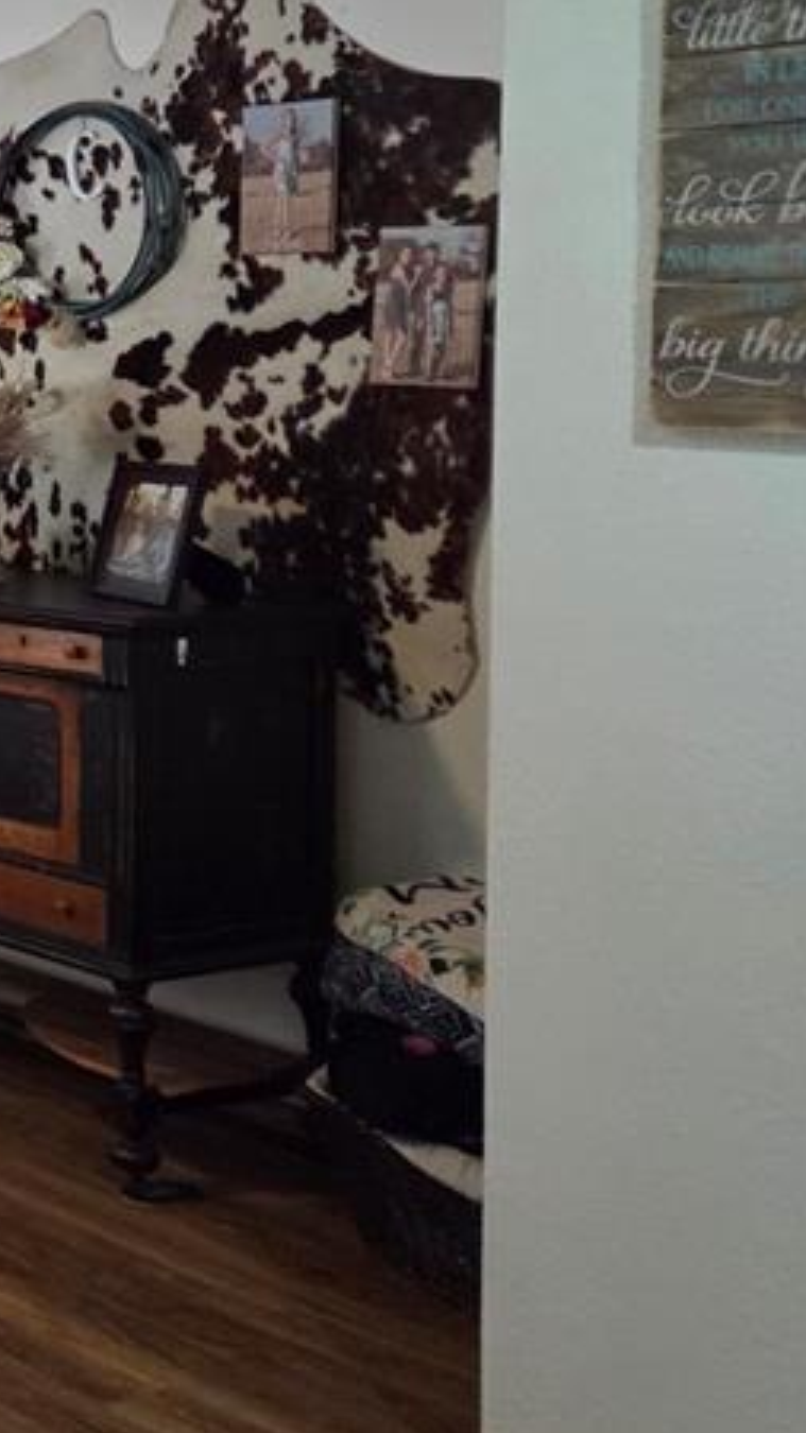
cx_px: -816
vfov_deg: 36.2
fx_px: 2166
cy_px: 452
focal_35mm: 57
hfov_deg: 16.2
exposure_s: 1/120
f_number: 1.8
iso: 1000
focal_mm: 5.4
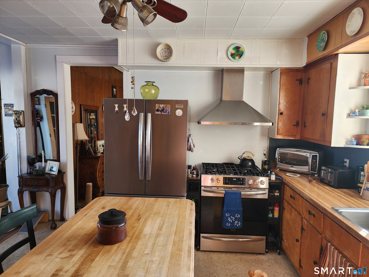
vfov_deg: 58.9
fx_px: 245
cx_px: 184
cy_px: 138
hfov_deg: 73.9
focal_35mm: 23
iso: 80
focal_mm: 6.4
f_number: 1.8
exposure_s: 1/180
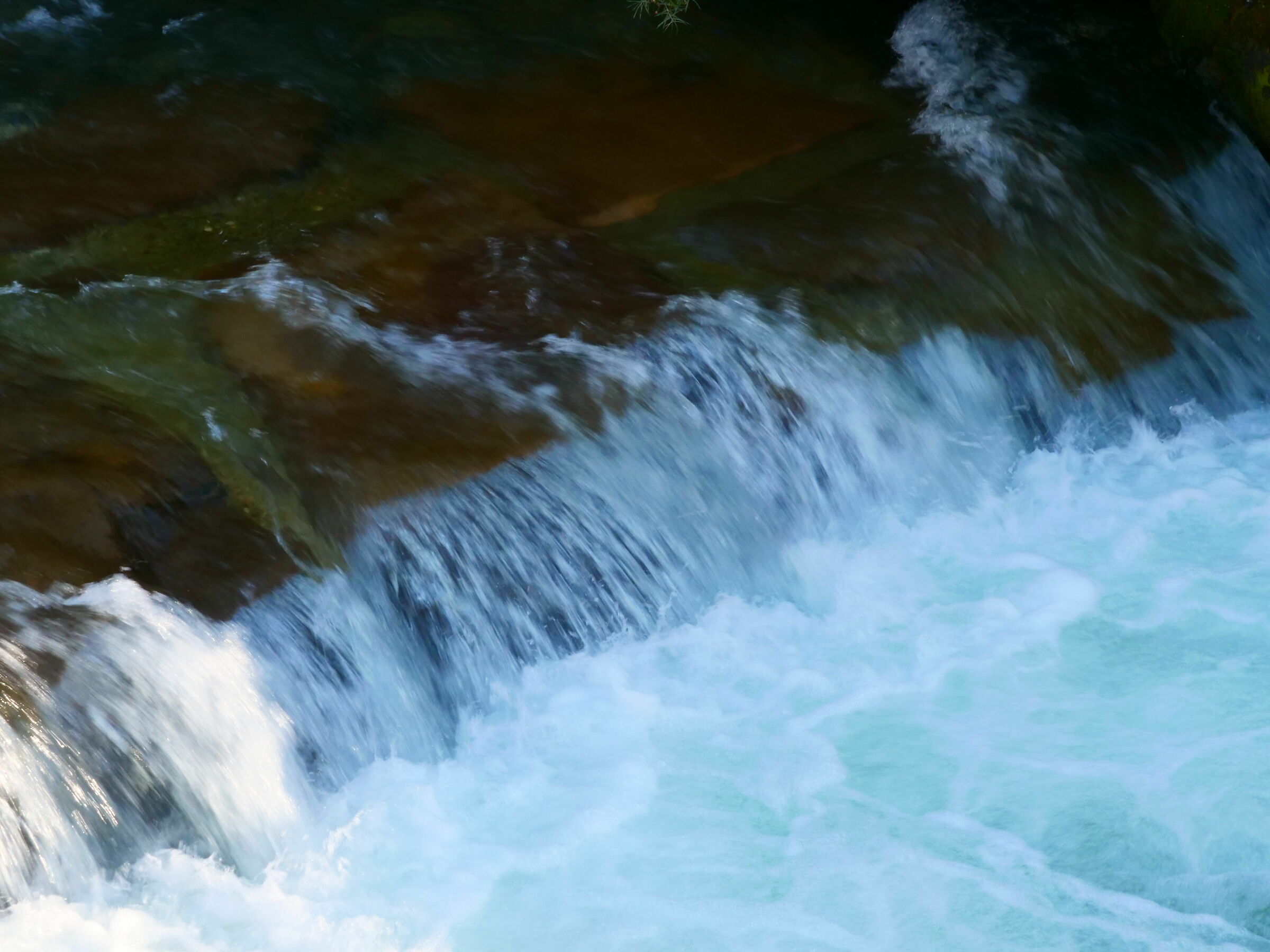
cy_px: 476
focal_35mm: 120
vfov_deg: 12.3
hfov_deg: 16.4
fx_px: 4403
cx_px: 635
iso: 800
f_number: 22
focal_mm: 60
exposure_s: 1/50
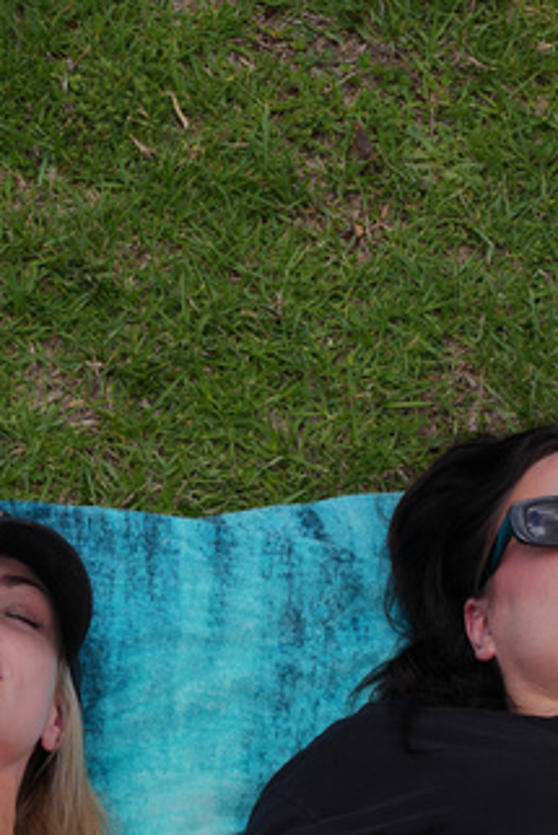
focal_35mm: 108
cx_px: 23
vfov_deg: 18.3
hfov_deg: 12.6
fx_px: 2508
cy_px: 883
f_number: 8
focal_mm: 34
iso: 100
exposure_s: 1/125
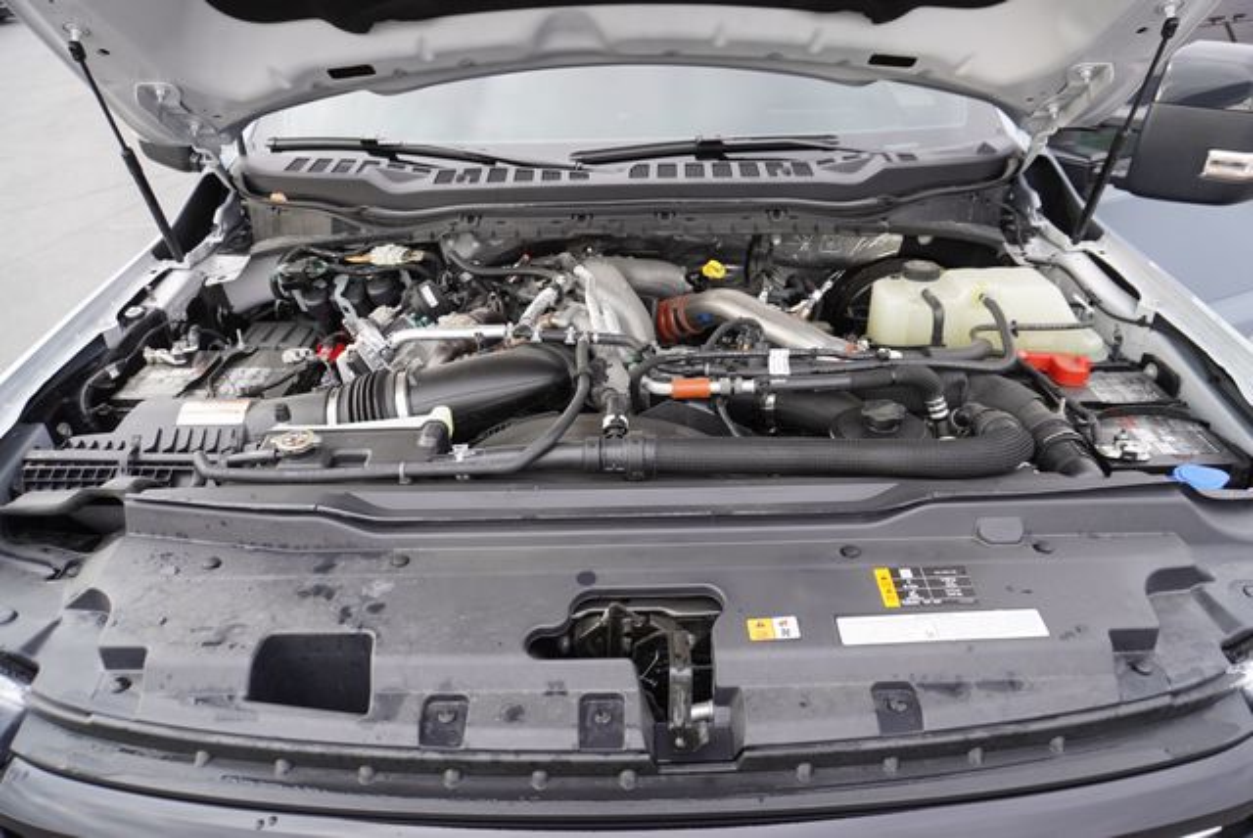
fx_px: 836
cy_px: 419
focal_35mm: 24
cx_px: 626
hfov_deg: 73.7
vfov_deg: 53.2
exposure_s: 1/160
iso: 200
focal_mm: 16
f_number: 4
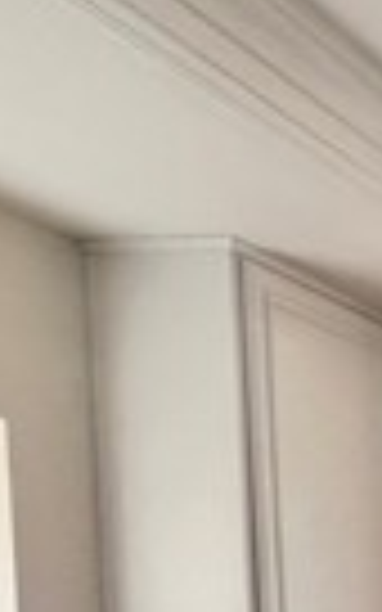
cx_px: 1034
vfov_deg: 27.6
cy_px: 738
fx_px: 1083
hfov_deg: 12.6
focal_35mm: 65
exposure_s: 1/558
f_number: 1.8
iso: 32
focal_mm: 1.57
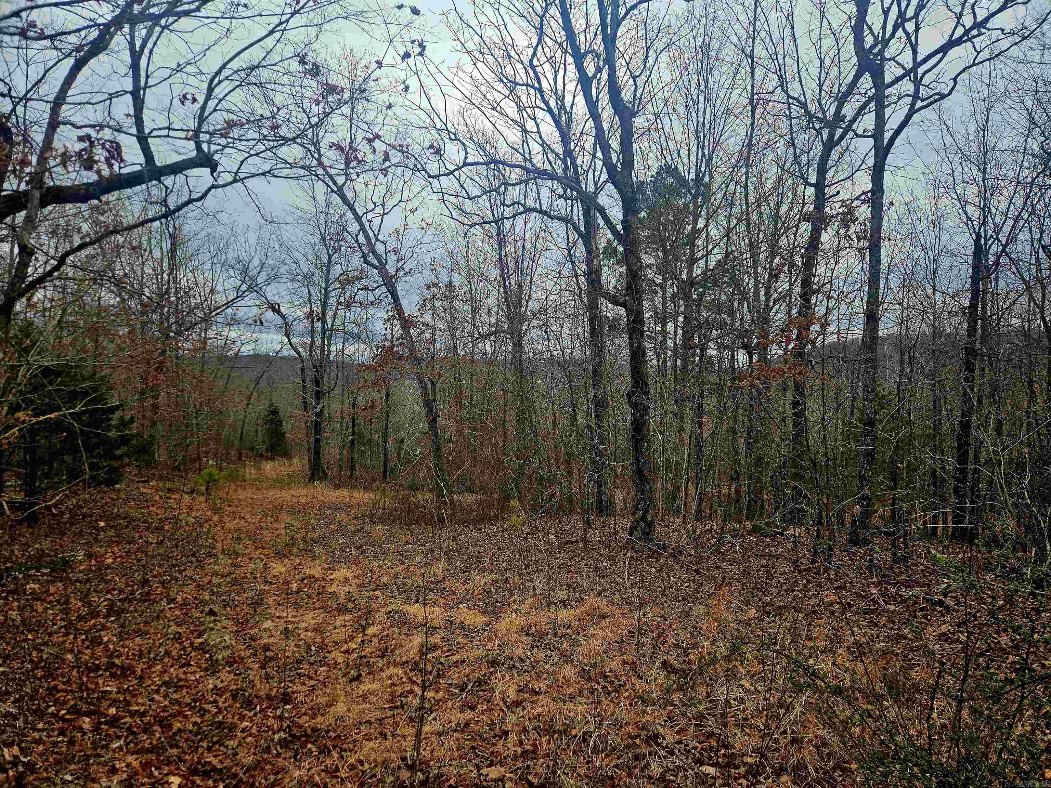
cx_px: 526
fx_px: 698
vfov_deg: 58.9
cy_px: 394
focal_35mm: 23
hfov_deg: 73.9
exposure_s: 1/909
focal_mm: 5.4
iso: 25
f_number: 1.8
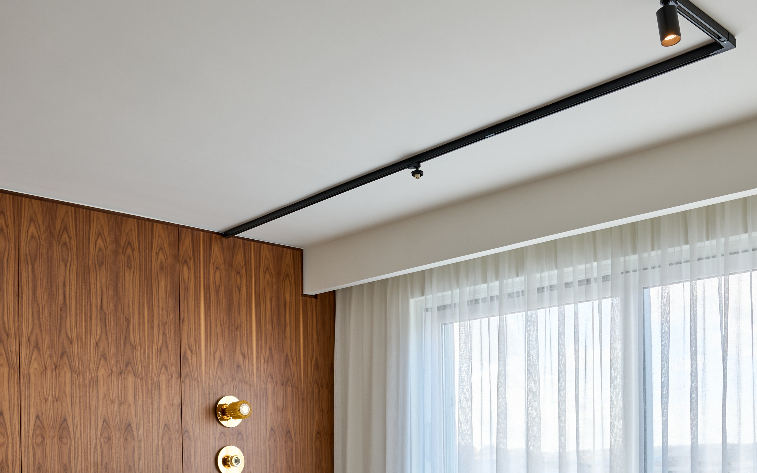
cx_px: 366
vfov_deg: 30.5
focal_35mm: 38
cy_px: 503
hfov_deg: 51.5
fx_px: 784
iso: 250
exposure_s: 1/200
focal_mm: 17
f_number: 8
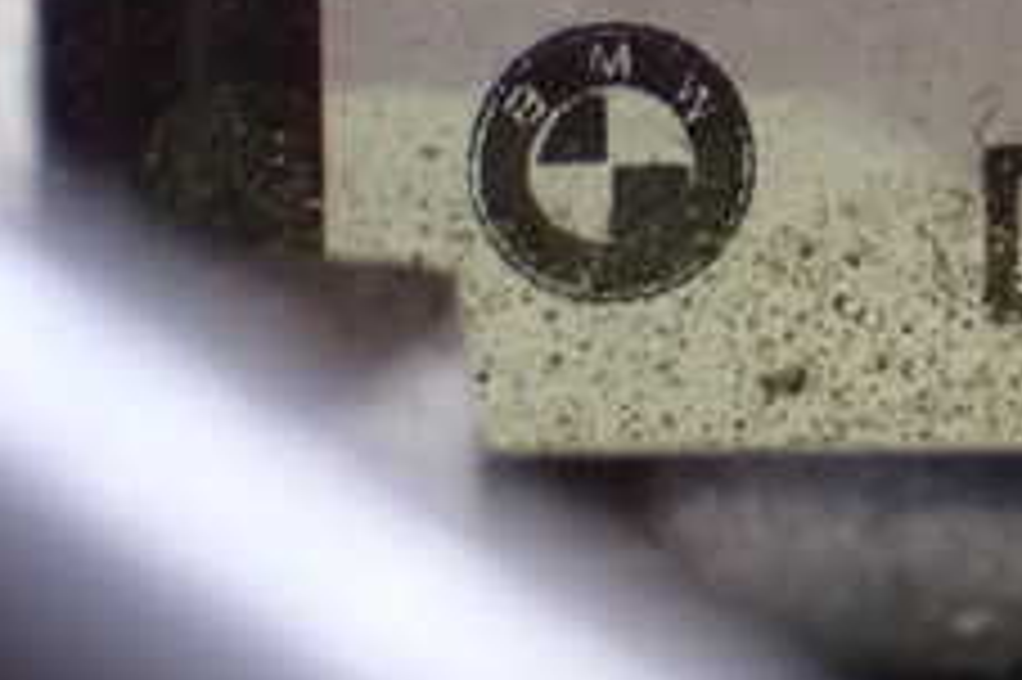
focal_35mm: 184
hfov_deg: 10.9
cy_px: 14
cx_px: 1310
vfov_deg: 7.4
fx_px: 5220
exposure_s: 1/25
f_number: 3.8
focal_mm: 11.88
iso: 1600
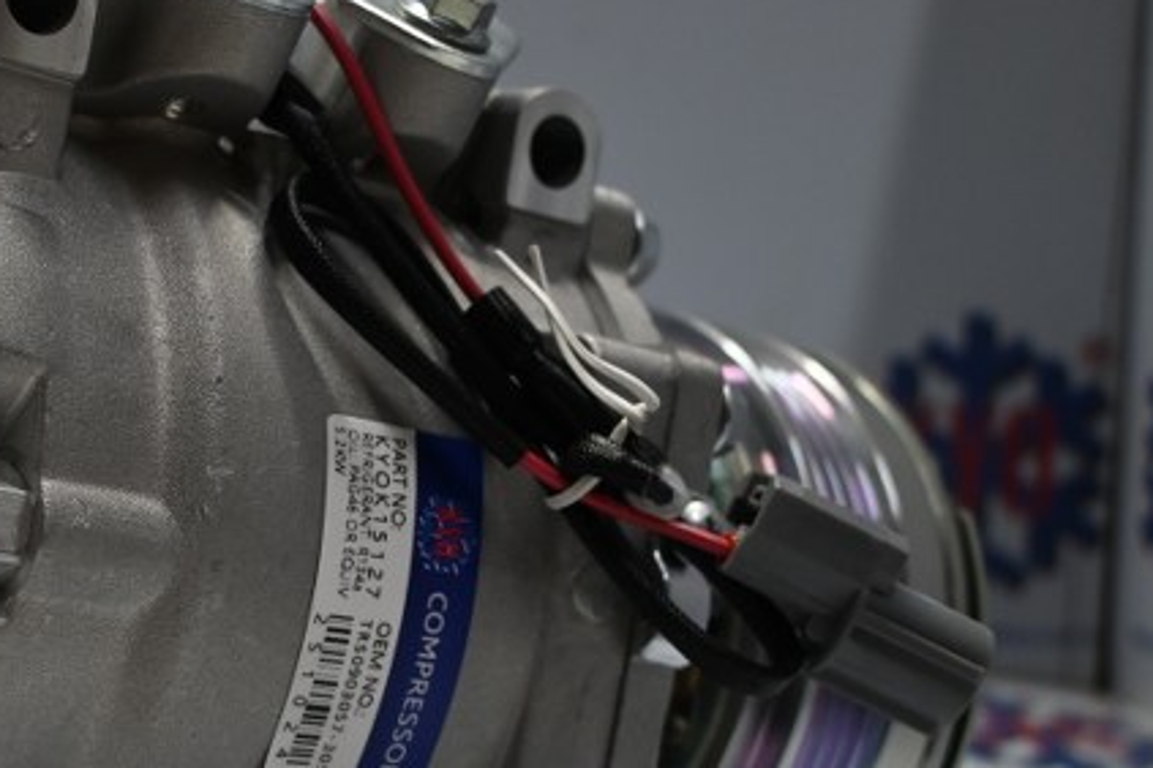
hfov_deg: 27.7
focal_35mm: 71
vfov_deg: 19.2
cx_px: 180
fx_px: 2272
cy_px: 492
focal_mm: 25
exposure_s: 1/125
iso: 720
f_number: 4.2
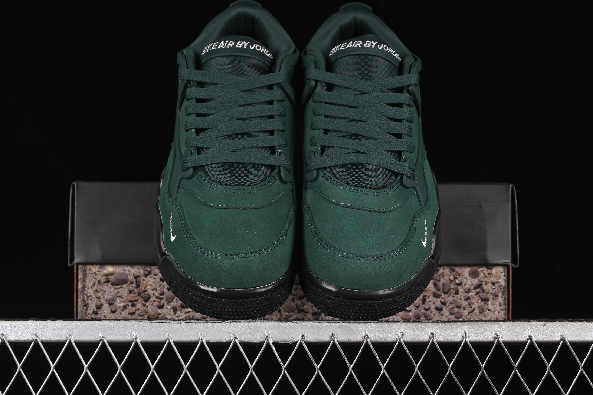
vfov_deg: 18.2
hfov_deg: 27.0
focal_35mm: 75
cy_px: 198
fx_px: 1235
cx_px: 296
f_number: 7.1
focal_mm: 50
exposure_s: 1/60
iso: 160
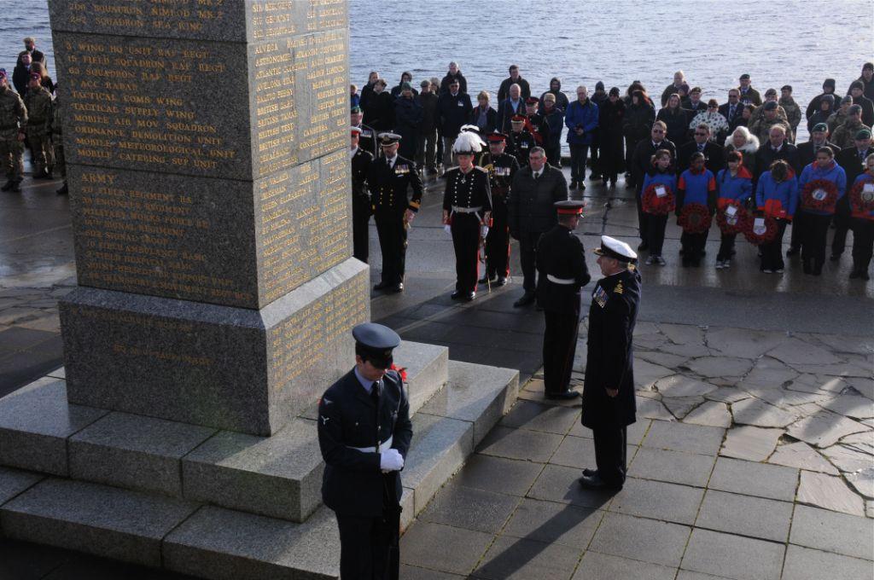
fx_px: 1164
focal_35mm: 48
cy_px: 290
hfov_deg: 41.2
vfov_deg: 28.0
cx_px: 437
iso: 500
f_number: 10
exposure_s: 1/400
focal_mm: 32
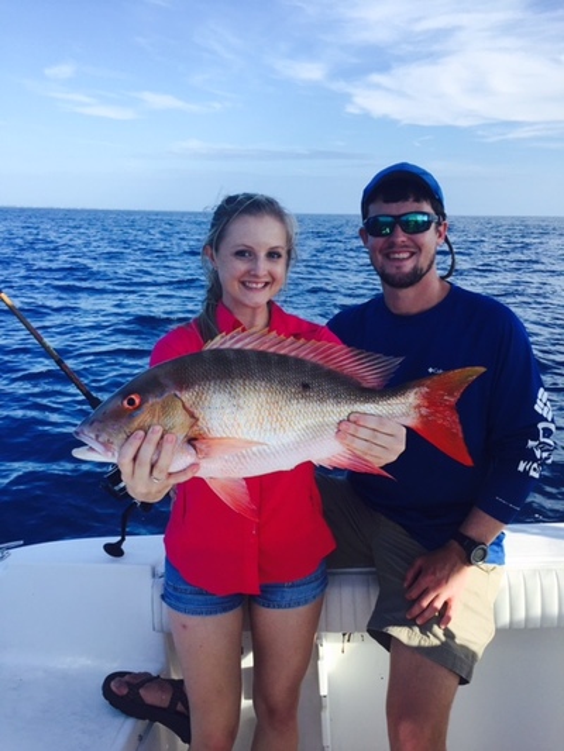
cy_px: 376
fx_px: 630
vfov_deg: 61.6
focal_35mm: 29
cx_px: 282
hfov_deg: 48.2
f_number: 2.2
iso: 32
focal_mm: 4.15
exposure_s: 1/1130
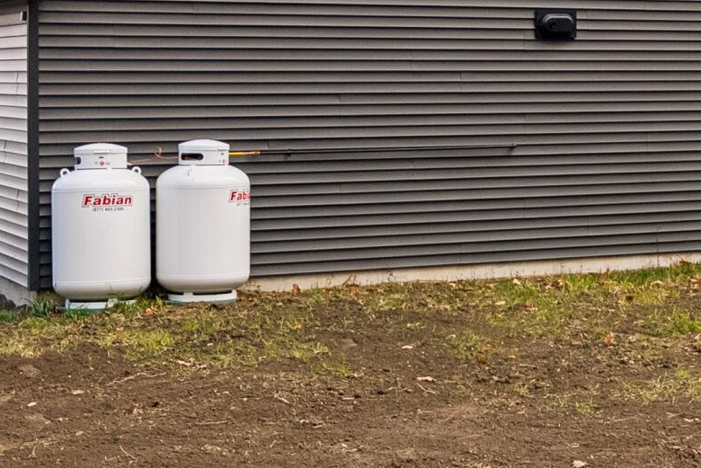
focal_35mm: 100
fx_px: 1948
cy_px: 82
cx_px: 899
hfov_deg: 19.0
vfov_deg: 13.6
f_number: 4
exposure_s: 1/800
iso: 320
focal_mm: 26
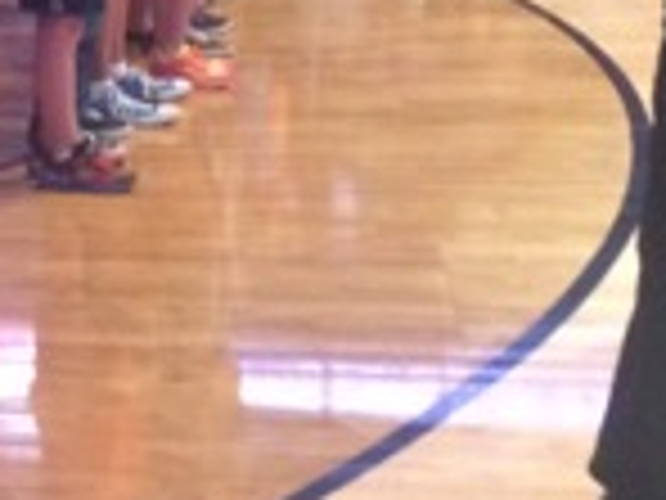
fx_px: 2405
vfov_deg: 11.7
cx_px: -590
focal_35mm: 125
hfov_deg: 13.8
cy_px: -14
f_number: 2.2
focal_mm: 4.15
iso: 320
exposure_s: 1/24
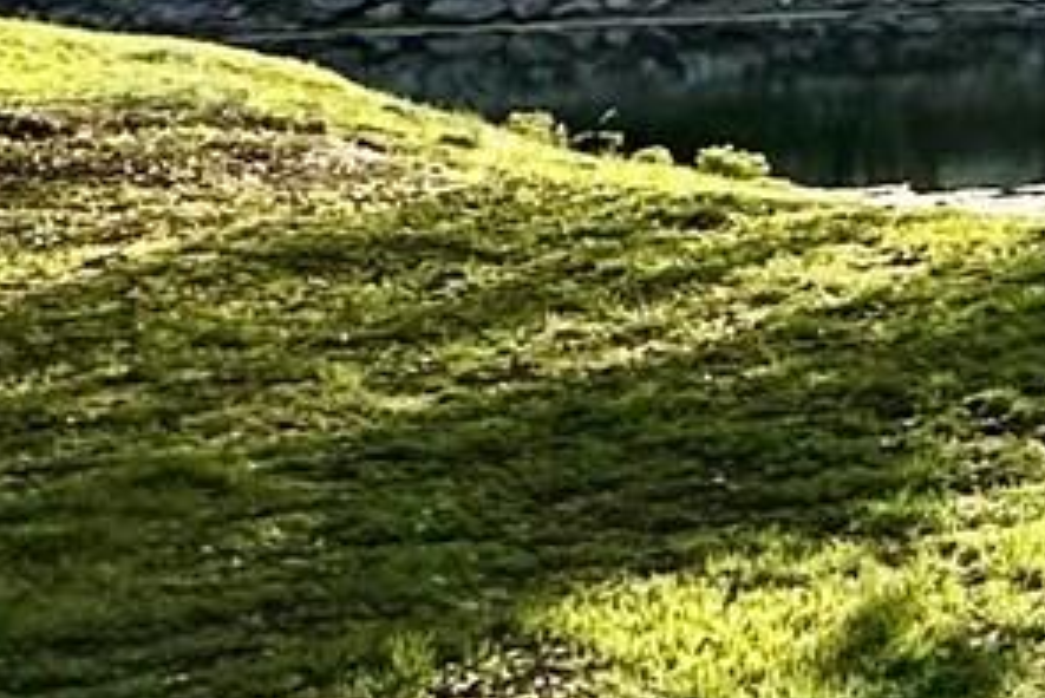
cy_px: -531
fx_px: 2933
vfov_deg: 12.5
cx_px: 2689
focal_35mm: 101
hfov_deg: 13.2
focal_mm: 2.22
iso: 50
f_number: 2.2
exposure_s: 1/2132
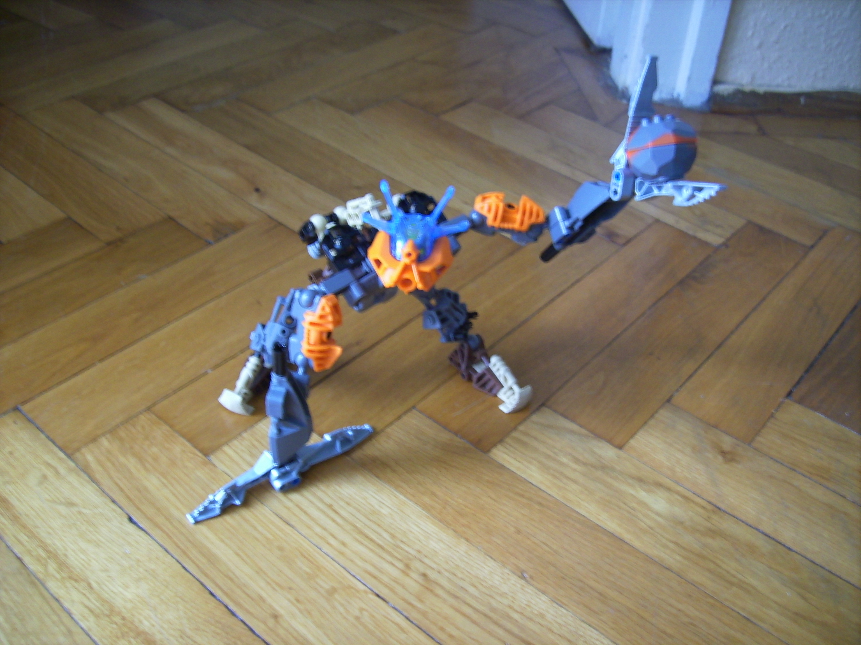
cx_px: 430
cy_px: 322
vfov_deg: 44.2
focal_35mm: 32
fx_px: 796
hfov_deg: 56.8
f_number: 2.8
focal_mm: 5.99
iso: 50
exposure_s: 1/4
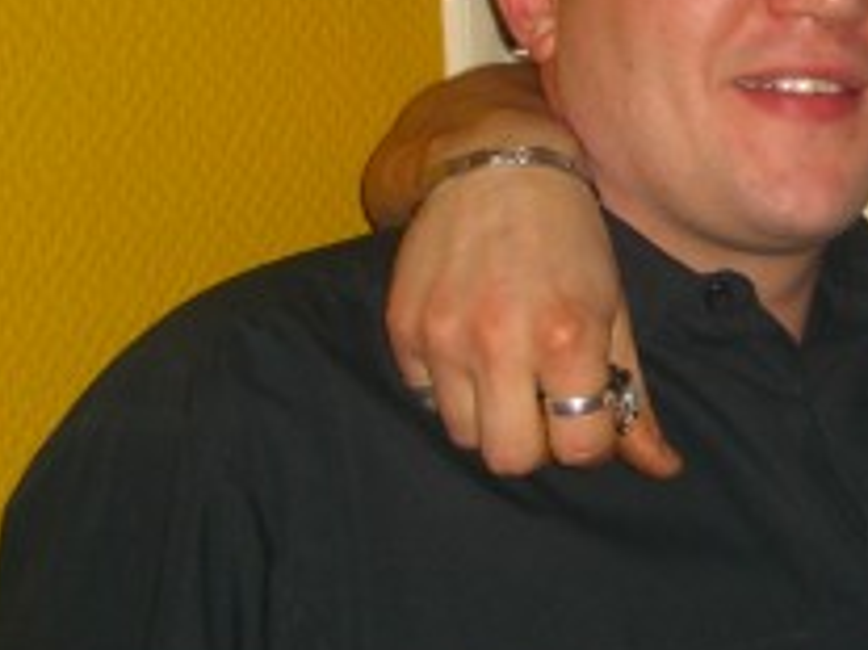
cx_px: 918
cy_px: 172
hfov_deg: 17.4
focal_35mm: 110
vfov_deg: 13.4
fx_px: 2757
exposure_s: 1/60
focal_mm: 7.9
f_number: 2.8
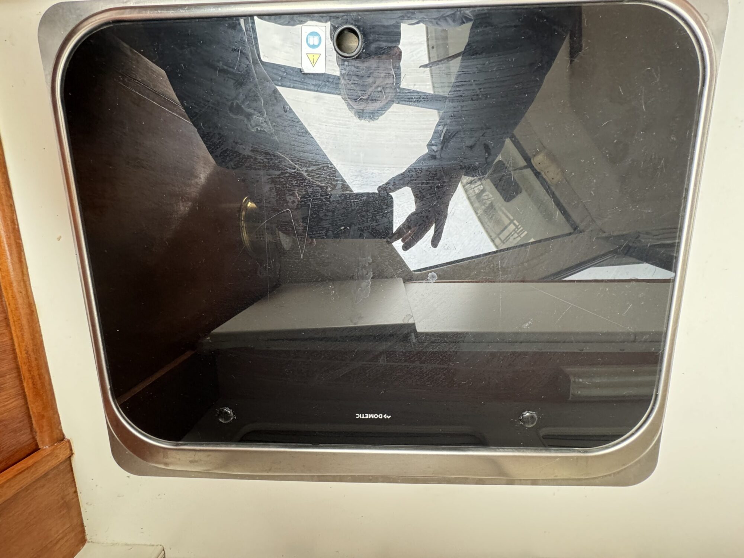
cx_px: 372
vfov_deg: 85.7
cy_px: 279
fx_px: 301
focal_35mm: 14
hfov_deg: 102.1
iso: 320
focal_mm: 2.22
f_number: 2.2
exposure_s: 1/99
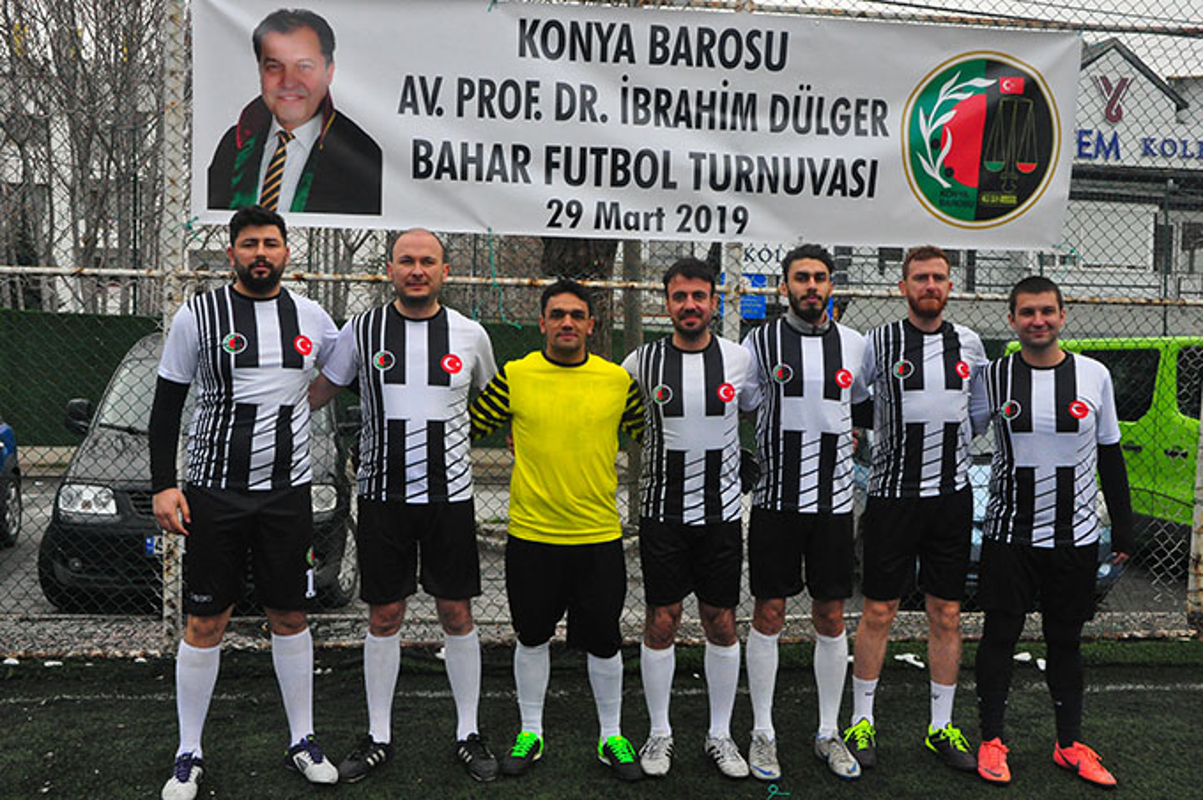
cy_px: 400
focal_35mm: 38
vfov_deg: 35.4
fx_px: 1252
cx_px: 602
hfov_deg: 51.3
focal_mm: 25
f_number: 9
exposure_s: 1/320
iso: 1600
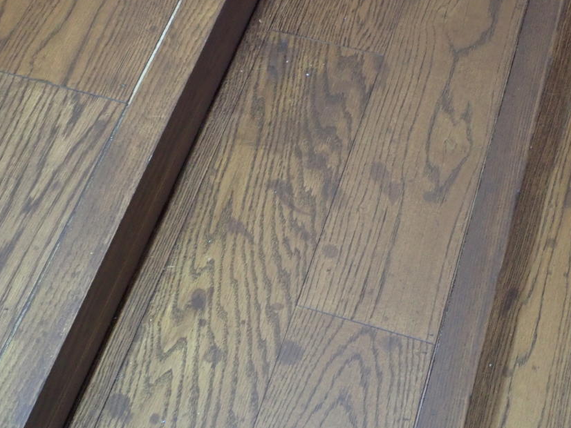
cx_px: 277
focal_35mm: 57
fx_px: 941
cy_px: 233
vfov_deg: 25.7
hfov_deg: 33.8
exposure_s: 1/20
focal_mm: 8.41
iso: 800
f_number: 3.1
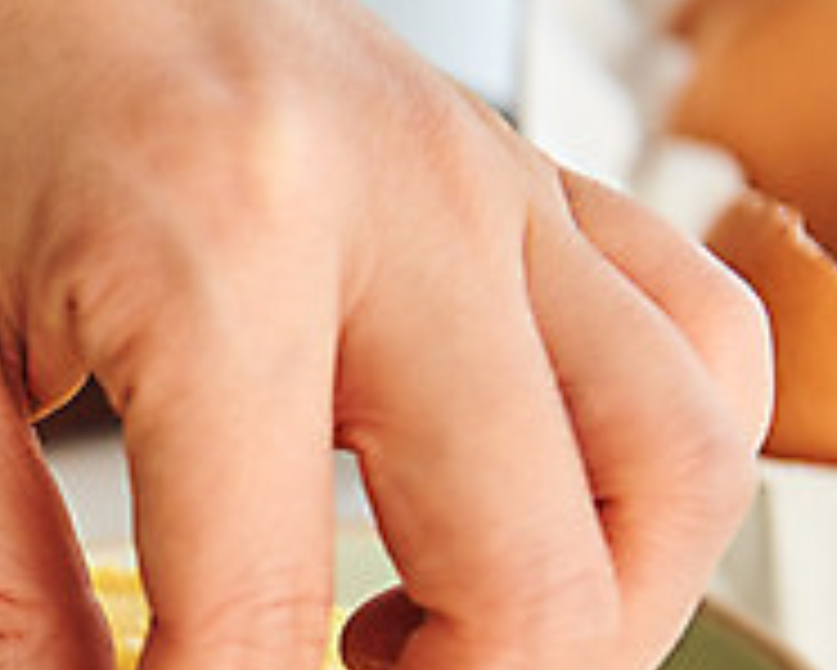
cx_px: -322
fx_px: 5254
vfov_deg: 7.3
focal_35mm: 212
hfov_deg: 8.9
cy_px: 674
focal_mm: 70
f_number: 4.5
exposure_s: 1/400
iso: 640
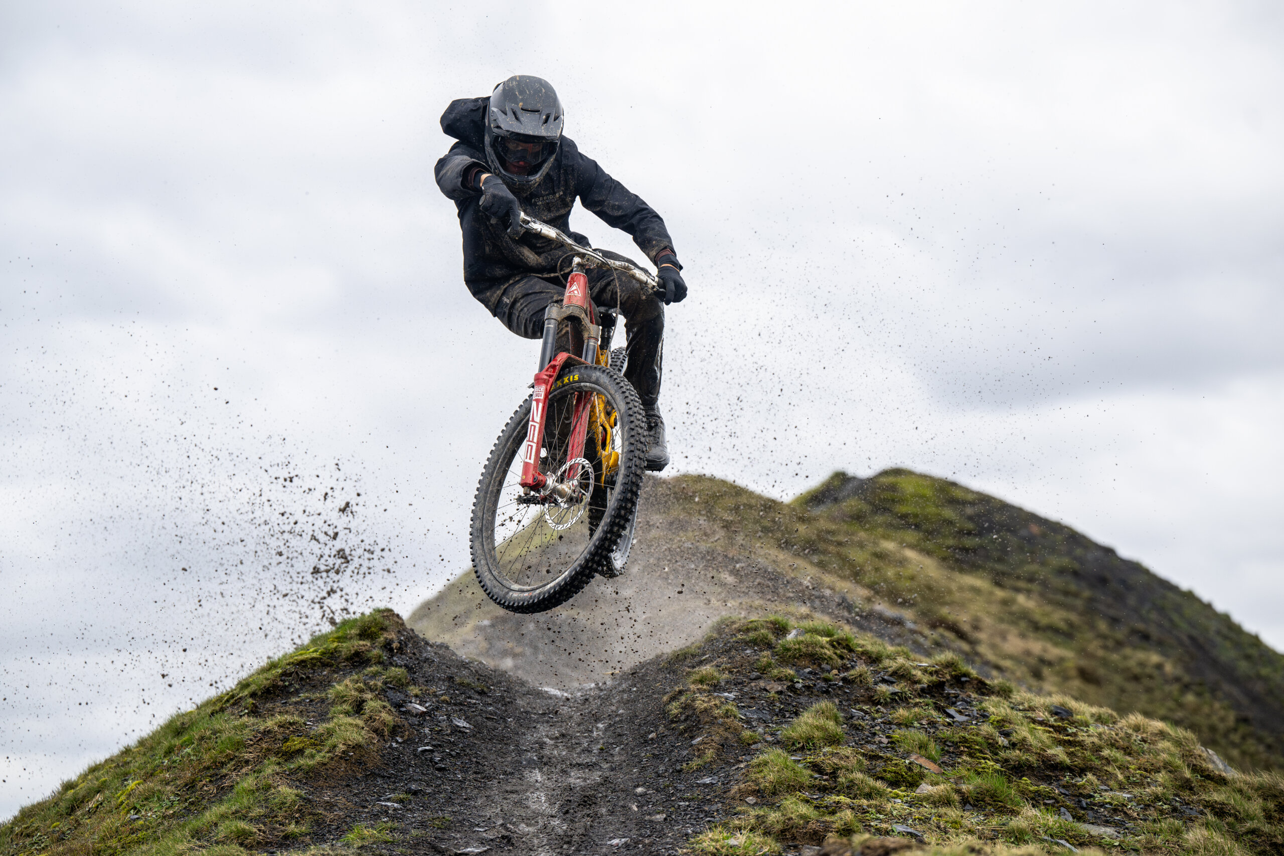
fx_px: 3388
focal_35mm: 95
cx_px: 642
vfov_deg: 14.4
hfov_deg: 21.5
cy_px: 428
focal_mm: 95
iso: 1250
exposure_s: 1/3200
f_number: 3.5
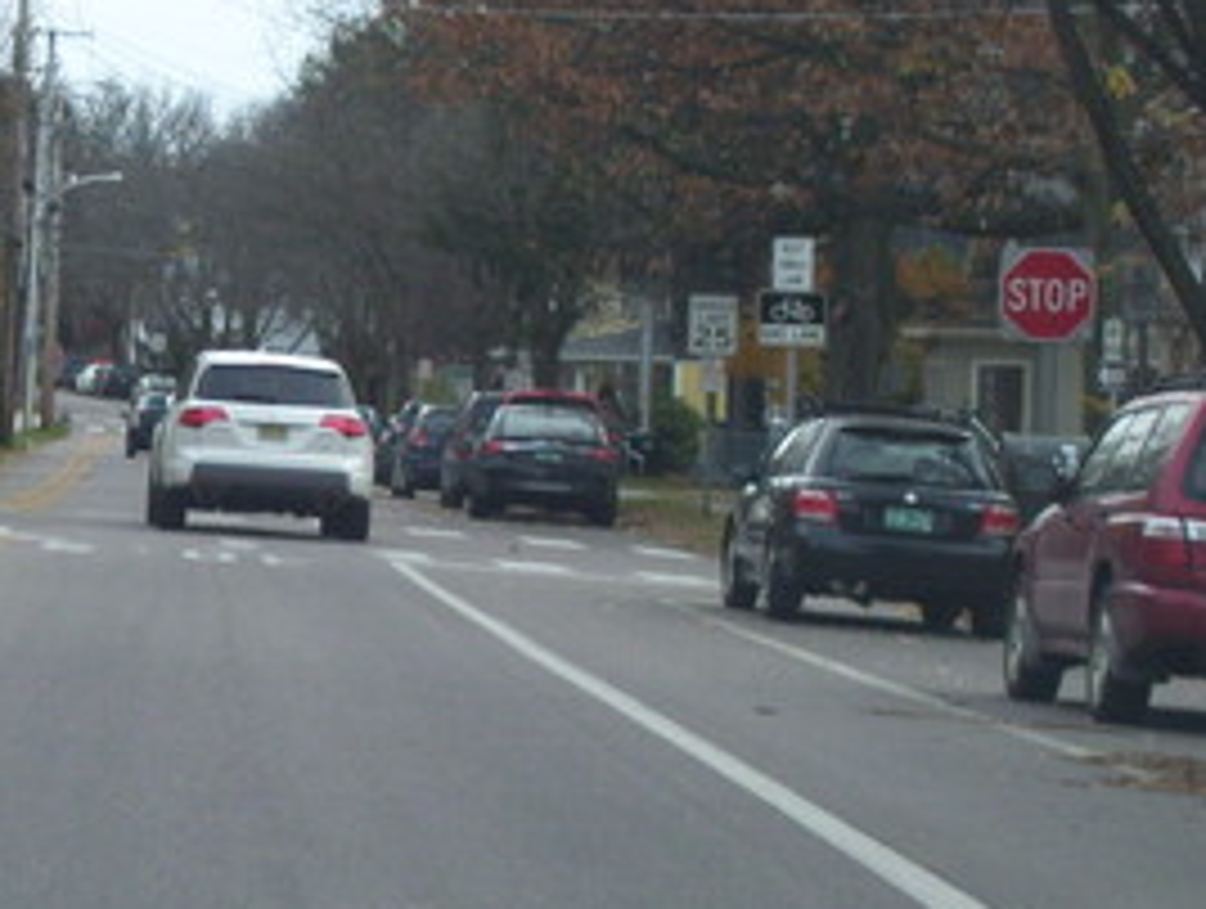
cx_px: 189
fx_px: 6771
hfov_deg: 10.1
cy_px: 504
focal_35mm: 194
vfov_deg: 7.7
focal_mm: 14.3
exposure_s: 1/200
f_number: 4.3
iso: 160
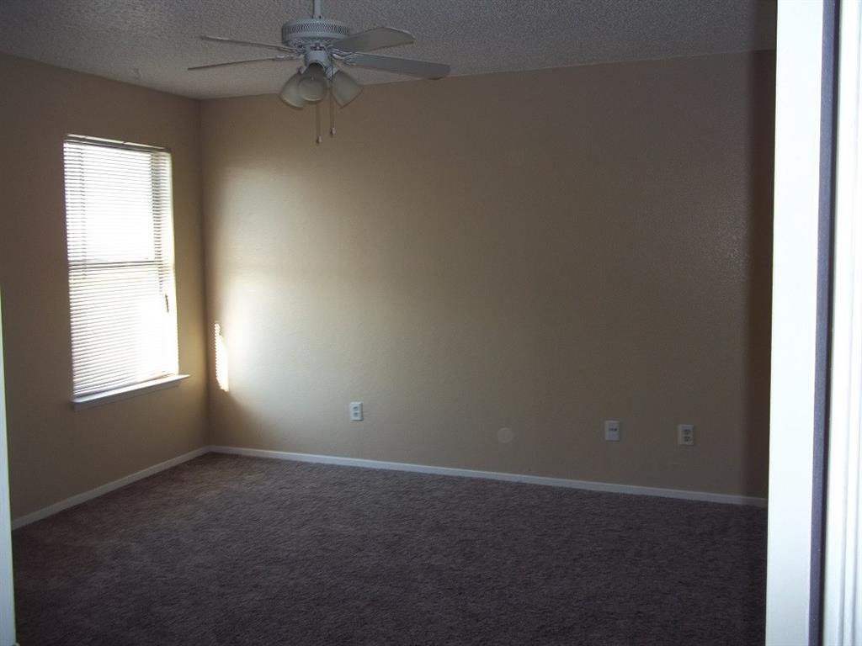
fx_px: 797
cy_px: 323
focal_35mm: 32
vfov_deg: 44.2
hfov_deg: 56.8
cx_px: 431
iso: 64
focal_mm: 5.7
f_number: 2.9
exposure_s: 1/50
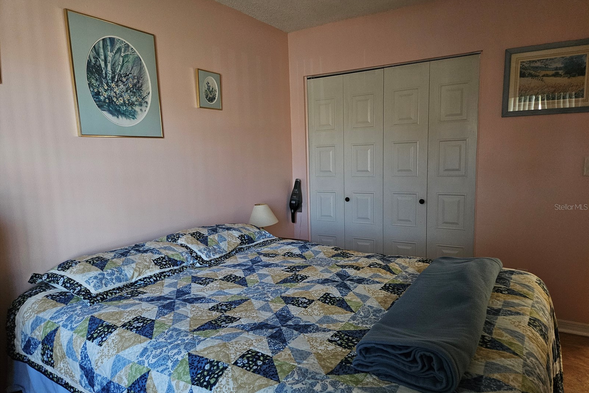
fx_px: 393
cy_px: 207
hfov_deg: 73.7
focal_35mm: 24
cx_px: 294
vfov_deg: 53.1
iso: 800
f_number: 1.8
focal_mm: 5.4
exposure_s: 1/24
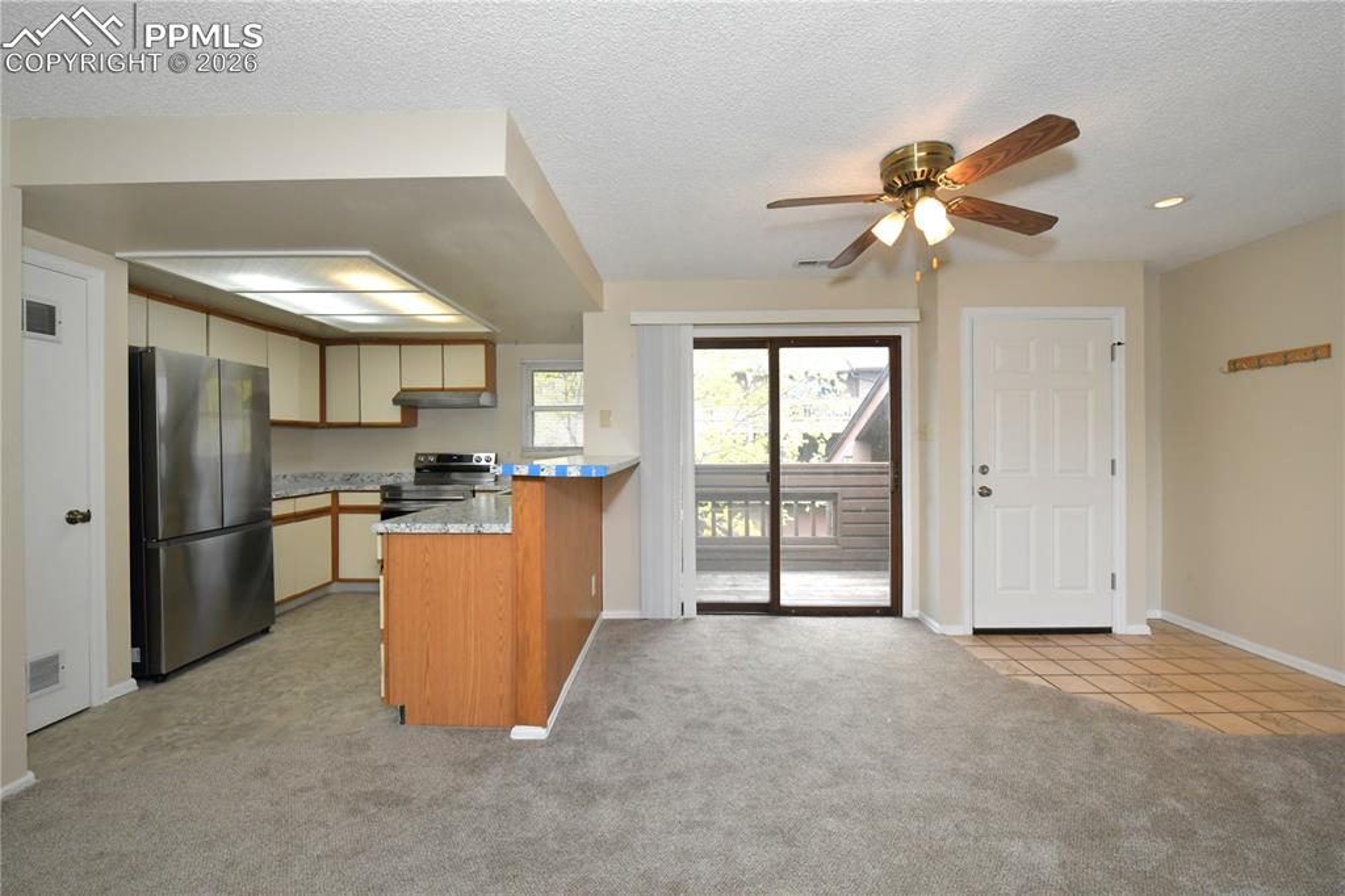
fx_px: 560
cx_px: 672
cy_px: 448
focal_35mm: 15
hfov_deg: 100.4
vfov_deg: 77.3
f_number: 10
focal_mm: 15
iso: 1600
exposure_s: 1/160
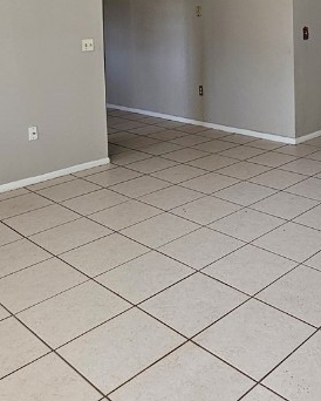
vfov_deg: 43.1
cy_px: 28
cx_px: 278
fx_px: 451
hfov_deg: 37.1
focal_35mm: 38
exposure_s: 1/60
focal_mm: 2.2
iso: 50
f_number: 2.2
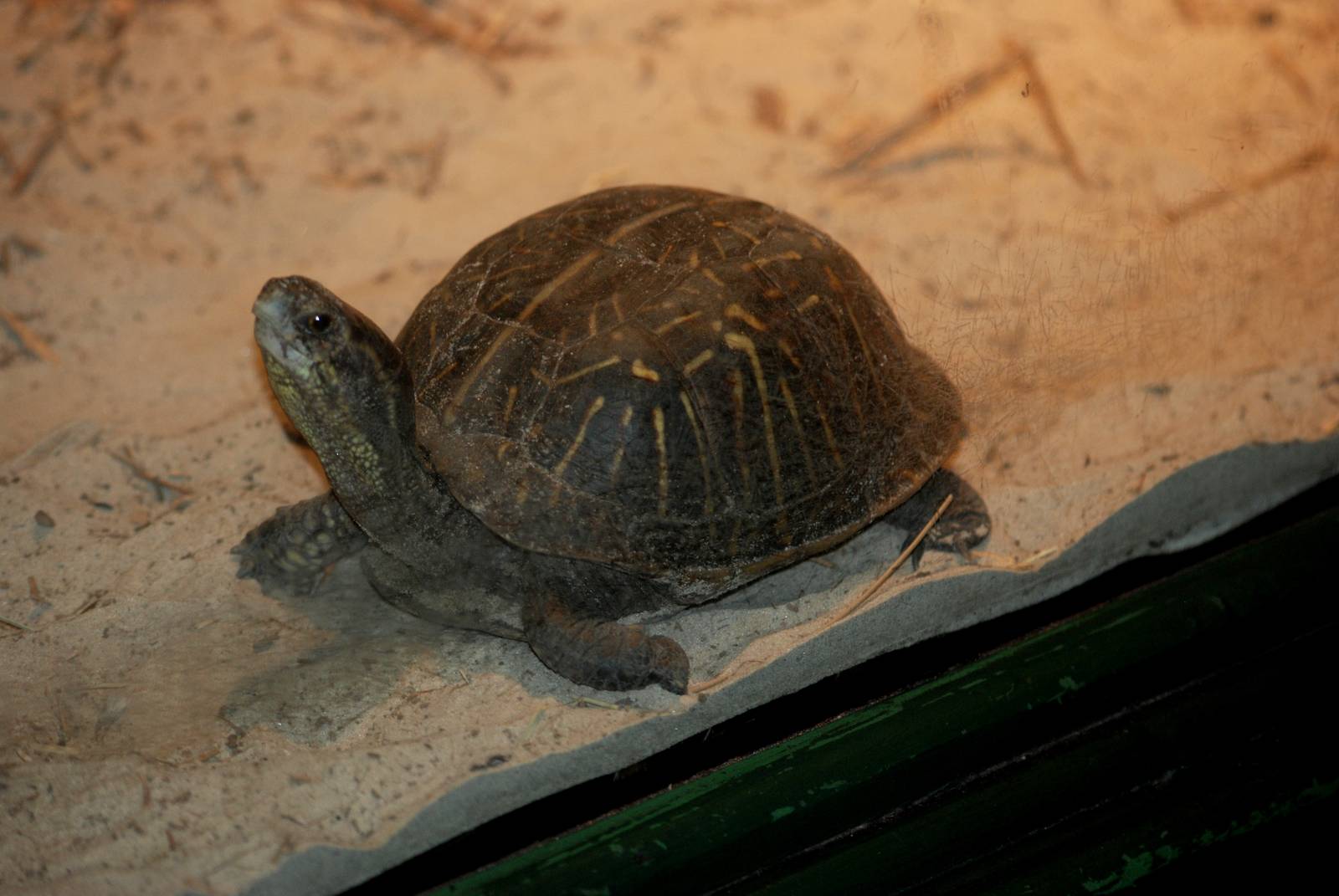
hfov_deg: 11.4
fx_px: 6703
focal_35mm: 180
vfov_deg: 7.7
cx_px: 670
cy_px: 448
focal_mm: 120
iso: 400
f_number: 4.2
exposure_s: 1/60
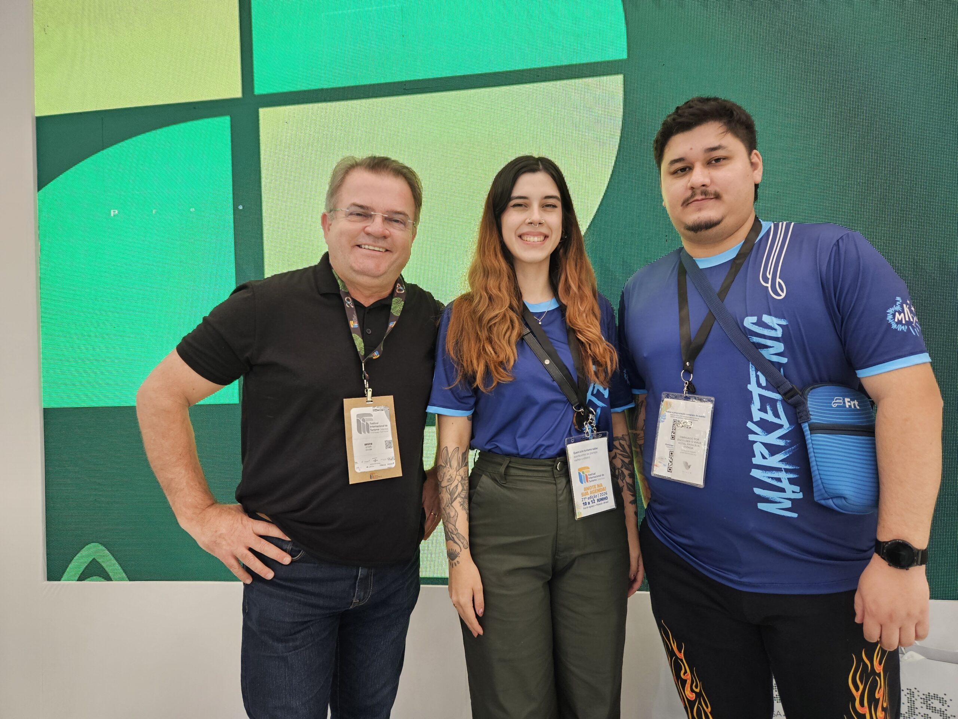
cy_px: 360
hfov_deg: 73.9
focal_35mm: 23
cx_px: 479
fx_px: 637
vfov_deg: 58.9
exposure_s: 1/35.2
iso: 250
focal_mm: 5.4
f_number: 1.8
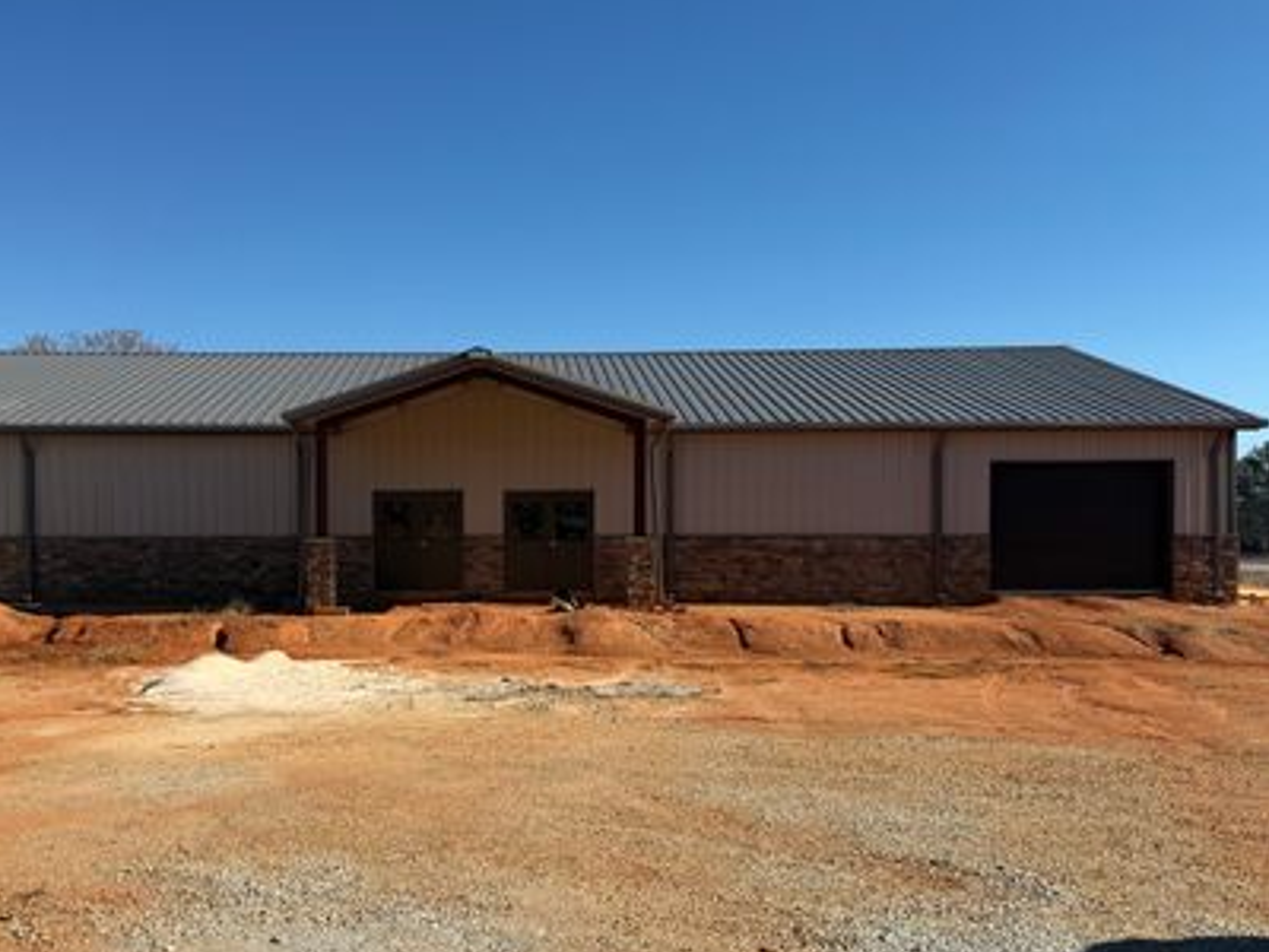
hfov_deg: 59.2
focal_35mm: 30
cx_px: 479
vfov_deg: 46.7
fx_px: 1100
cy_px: 519
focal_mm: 6.76
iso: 80
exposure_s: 1/5319
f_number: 1.78
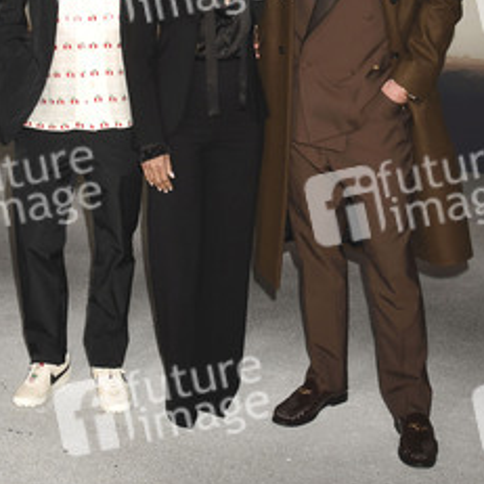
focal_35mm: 56
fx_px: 886
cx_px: 223
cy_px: 92
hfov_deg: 30.5
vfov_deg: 29.8
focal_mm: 38
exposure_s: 1/160
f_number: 7.1
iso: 1000
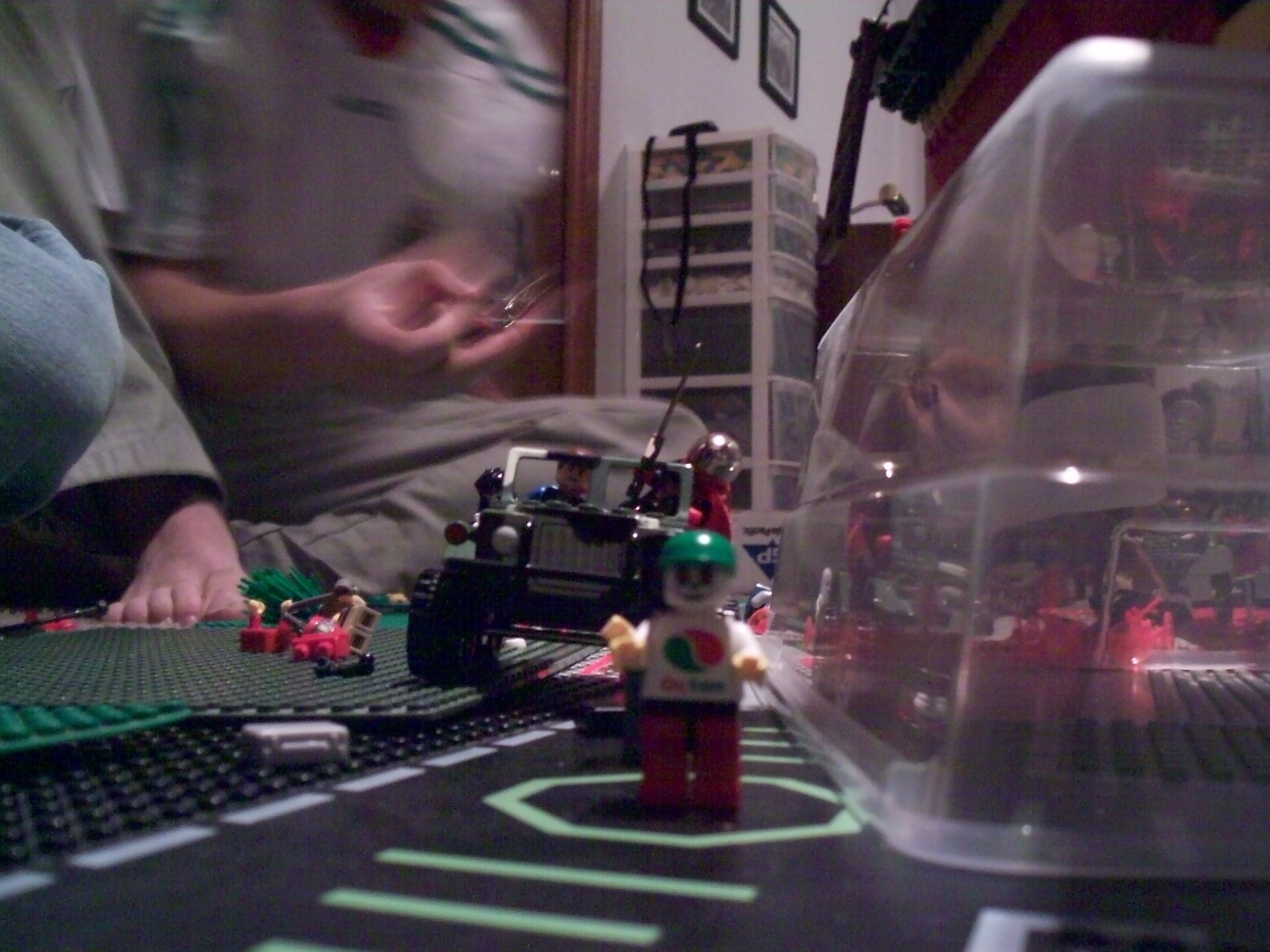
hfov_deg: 51.4
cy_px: 476
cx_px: 635
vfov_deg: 39.6
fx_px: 1321
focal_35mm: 36
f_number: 2.7
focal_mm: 6
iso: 160
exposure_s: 1/8
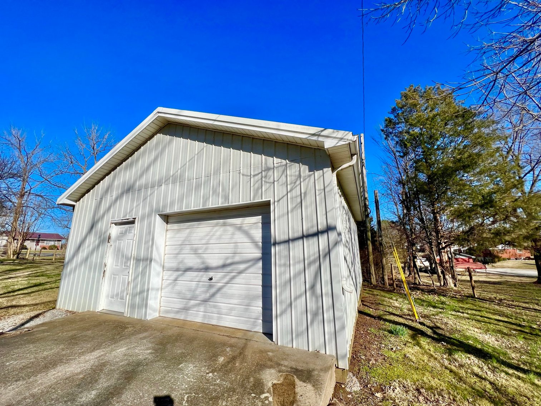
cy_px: 203
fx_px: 203
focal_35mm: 13
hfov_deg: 106.2
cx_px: 270
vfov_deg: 89.9
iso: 32
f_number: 1.8
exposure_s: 1/4065
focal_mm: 1.57
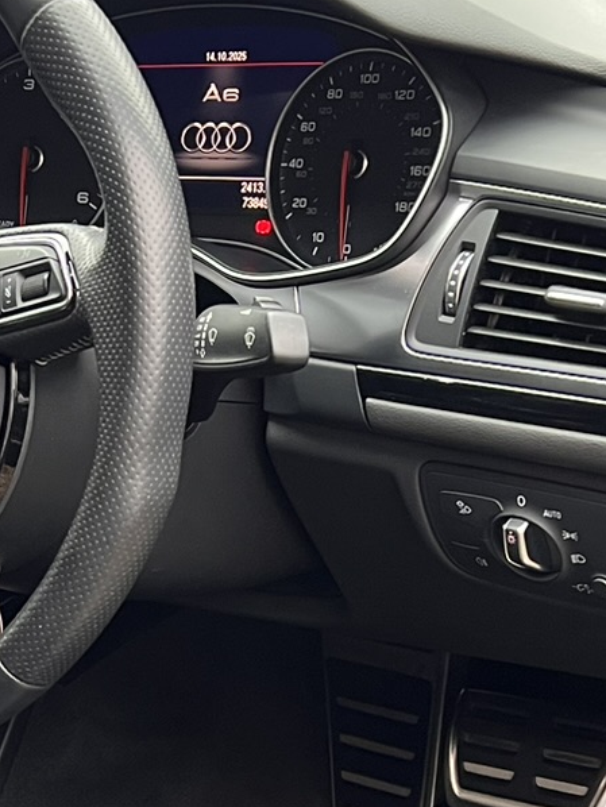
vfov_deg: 21.3
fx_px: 2076
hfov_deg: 16.3
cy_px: 789
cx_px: 18
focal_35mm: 89
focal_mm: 5.7
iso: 125
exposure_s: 1/84
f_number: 1.5
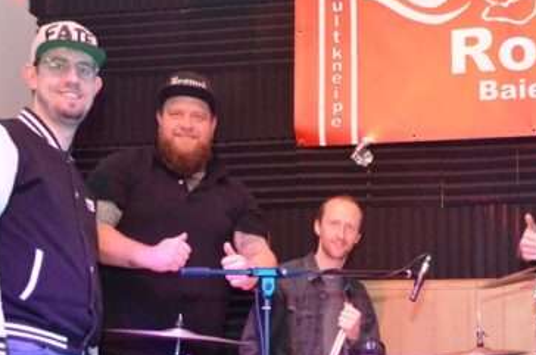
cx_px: 367
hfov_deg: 34.7
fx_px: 847
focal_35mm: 57
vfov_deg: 23.1
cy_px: 312
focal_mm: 18
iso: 3200
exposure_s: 1/60
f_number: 4
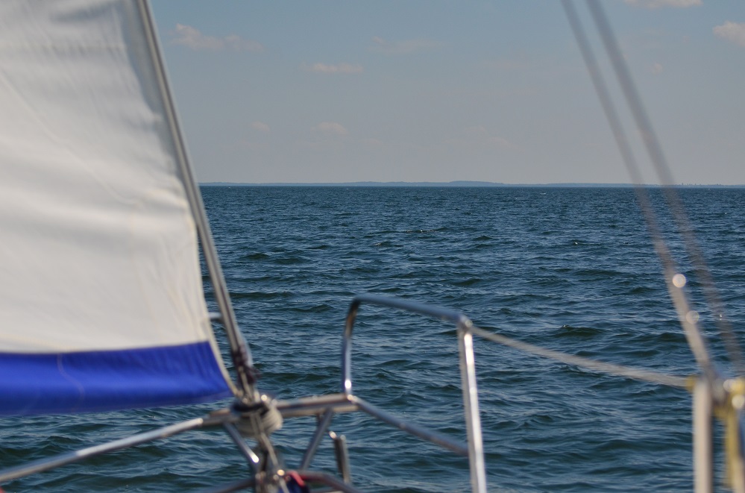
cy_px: 246
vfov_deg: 13.0
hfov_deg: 19.5
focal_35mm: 105
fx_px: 2168
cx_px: 372
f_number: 4.5
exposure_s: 1/8000
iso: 220
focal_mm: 70
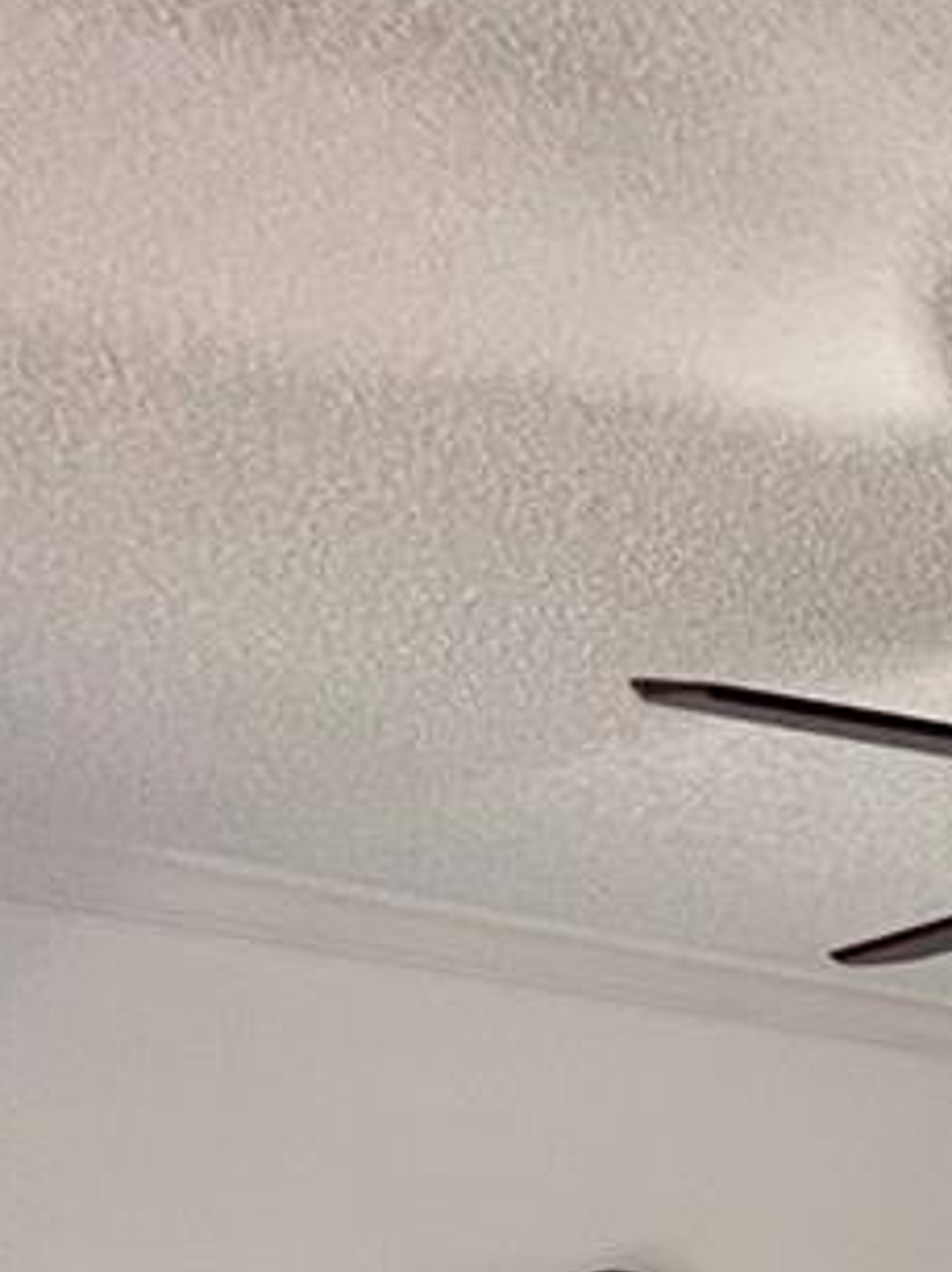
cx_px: 1854
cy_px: 2037
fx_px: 1873
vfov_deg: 25.2
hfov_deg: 19.0
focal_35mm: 51
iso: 200
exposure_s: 1/60
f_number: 1.8
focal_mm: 1.57
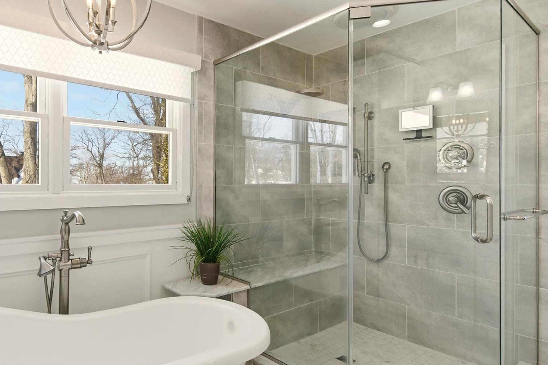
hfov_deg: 76.0
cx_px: 181
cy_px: 186
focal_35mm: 22
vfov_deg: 57.2
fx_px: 335
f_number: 9
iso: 250
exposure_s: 1/200
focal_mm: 16
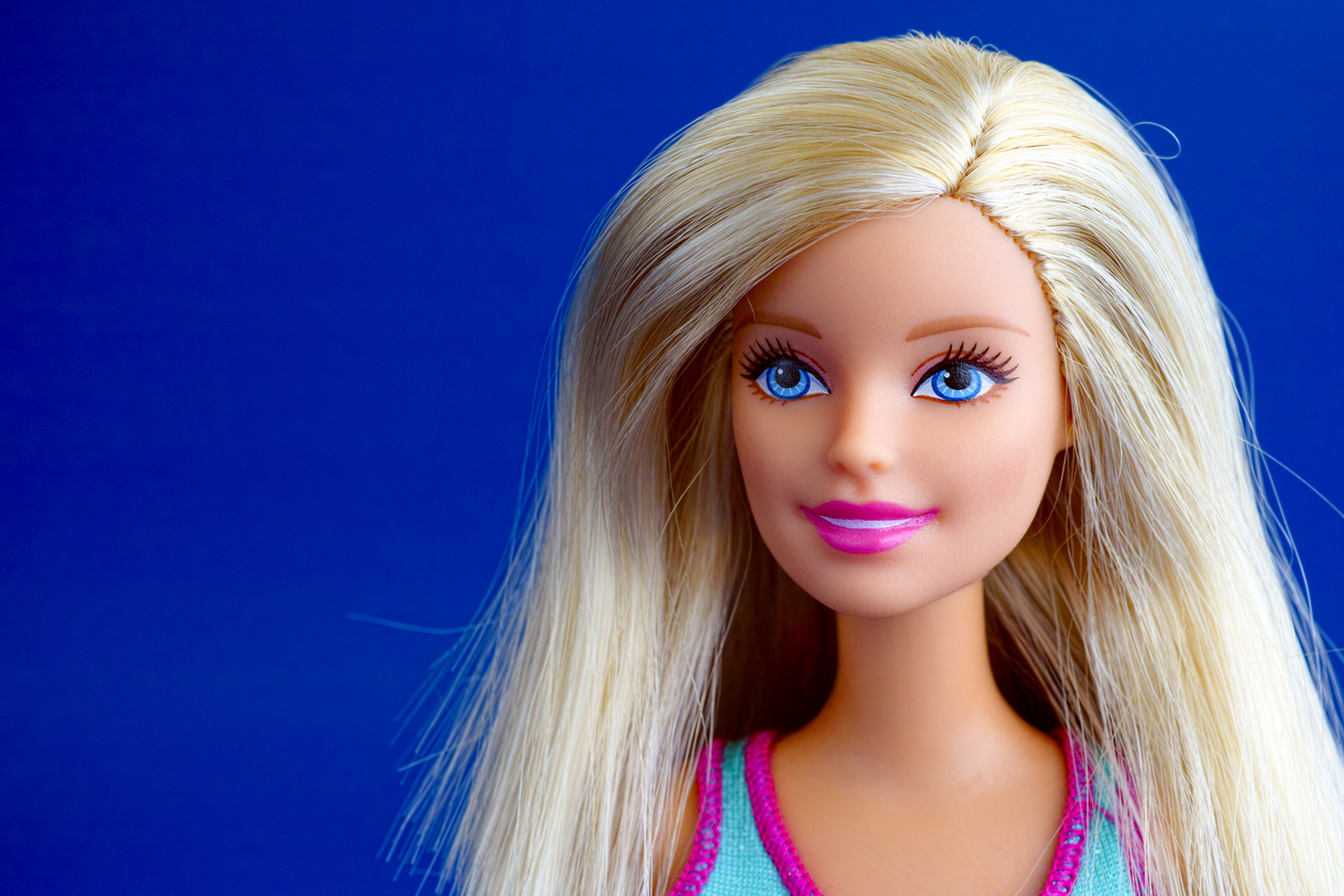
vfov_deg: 18.2
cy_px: 448
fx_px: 2800
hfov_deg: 27.0
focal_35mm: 75
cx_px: 672
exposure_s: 1
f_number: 11
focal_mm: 50
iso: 100
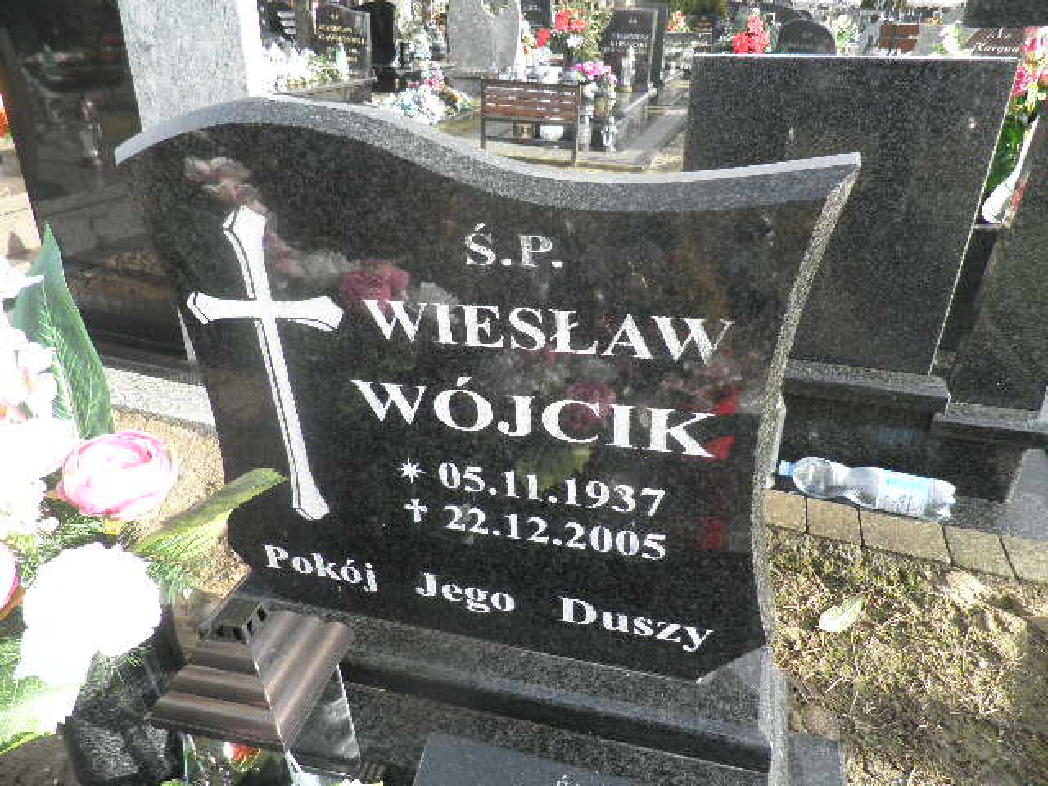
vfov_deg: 56.8
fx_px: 727
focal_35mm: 24
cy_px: 393
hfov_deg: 71.6
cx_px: 524
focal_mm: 4.3
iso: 64
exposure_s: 1/160
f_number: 3.3
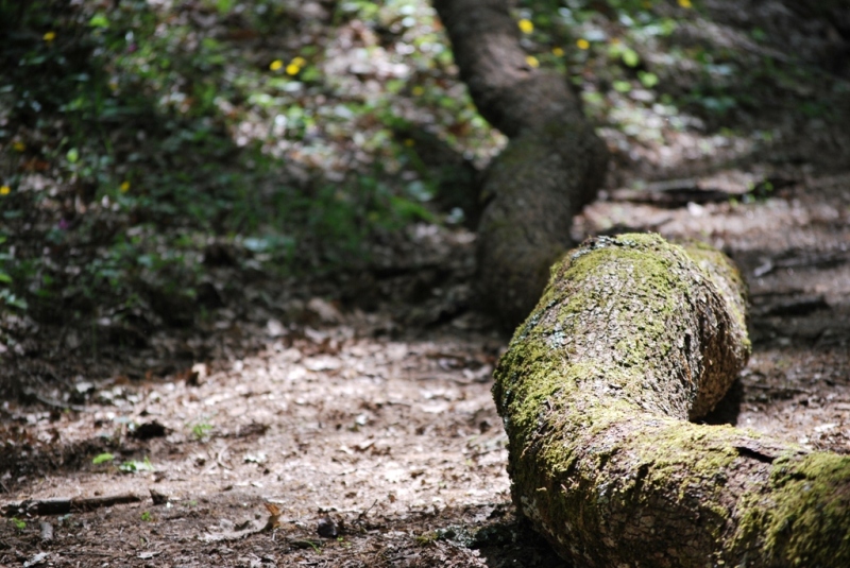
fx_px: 4112
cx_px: 425
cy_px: 284
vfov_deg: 7.9
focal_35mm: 174
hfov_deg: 11.8
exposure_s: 1/250
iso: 200
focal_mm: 116
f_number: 4.8
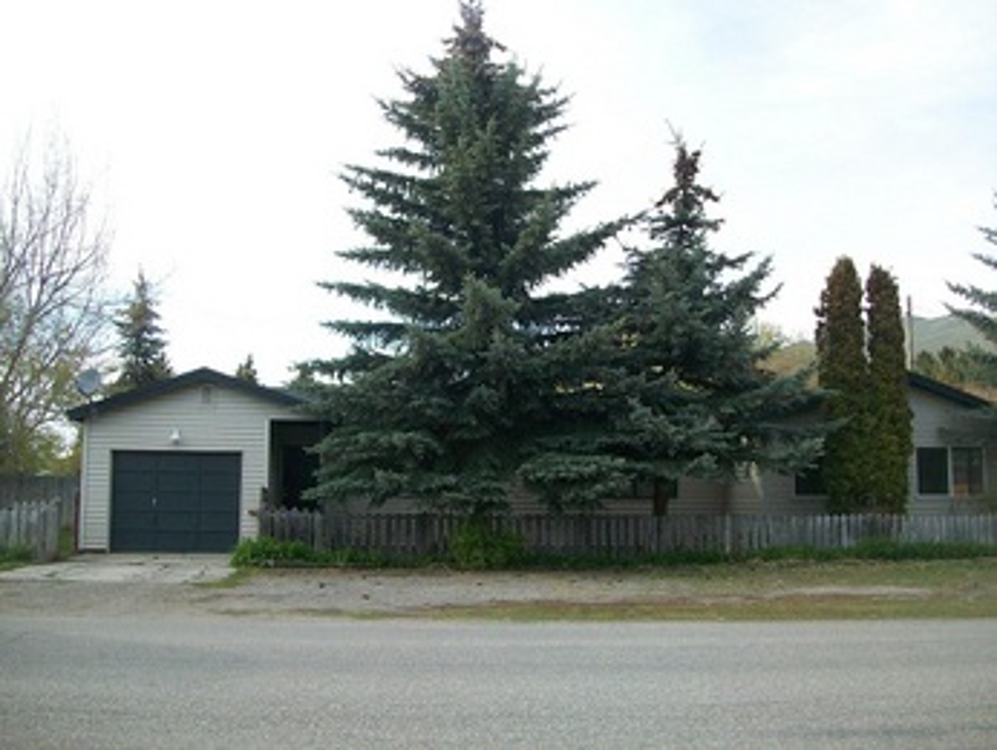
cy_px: 375
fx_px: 980
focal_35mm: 34
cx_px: 498
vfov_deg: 41.8
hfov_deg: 53.9
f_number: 2.8
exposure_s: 1/337
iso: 80
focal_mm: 5.7
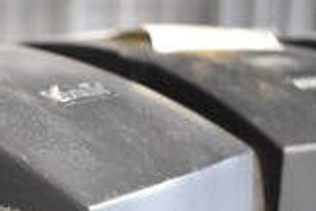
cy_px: 381
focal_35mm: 102
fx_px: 895
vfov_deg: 12.3
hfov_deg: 18.3
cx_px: -125
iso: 2800
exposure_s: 1/60
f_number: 4
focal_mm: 18
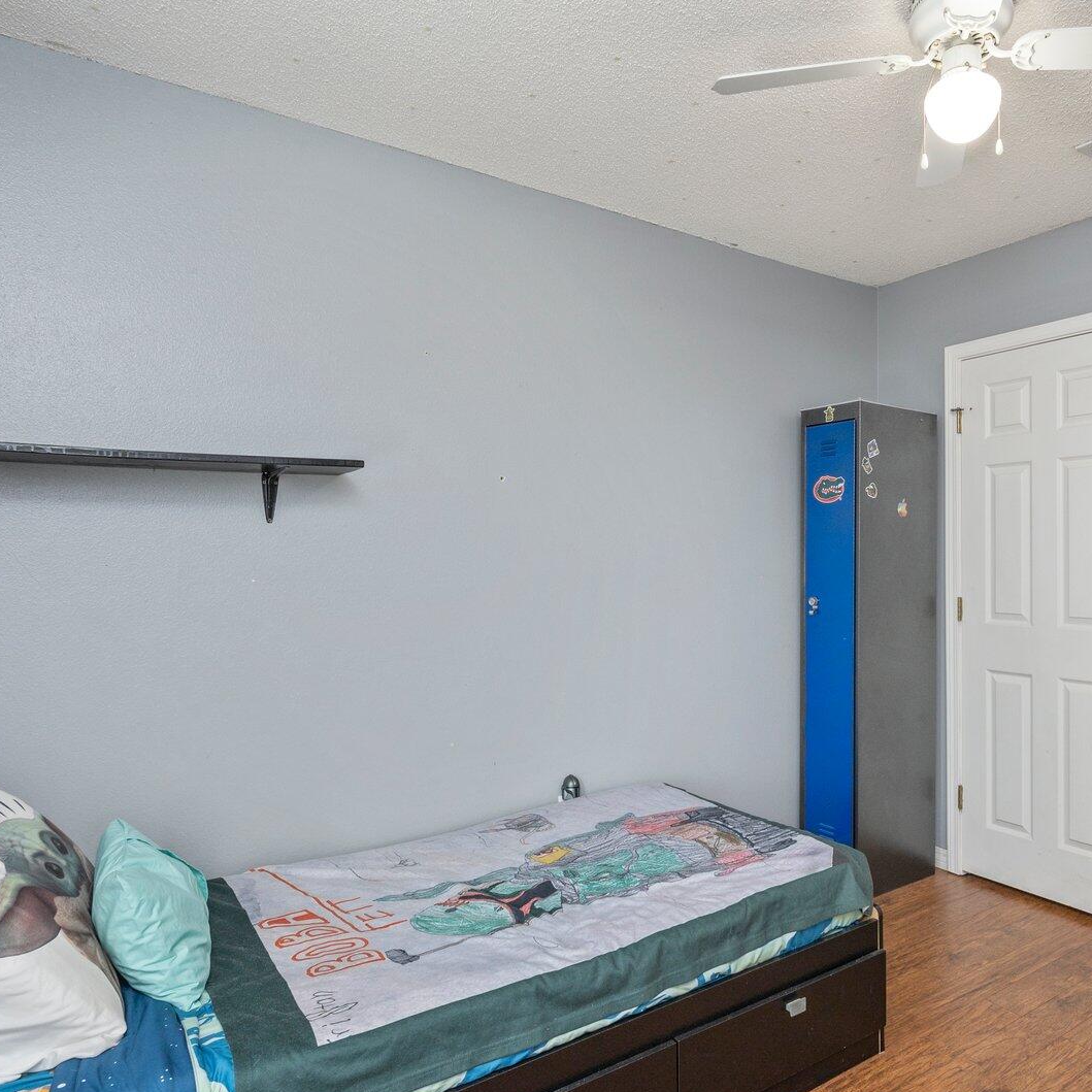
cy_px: 568
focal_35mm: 23
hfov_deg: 65.4
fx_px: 821
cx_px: 731
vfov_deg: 67.2
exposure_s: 1/20
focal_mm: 14
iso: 320
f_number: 9
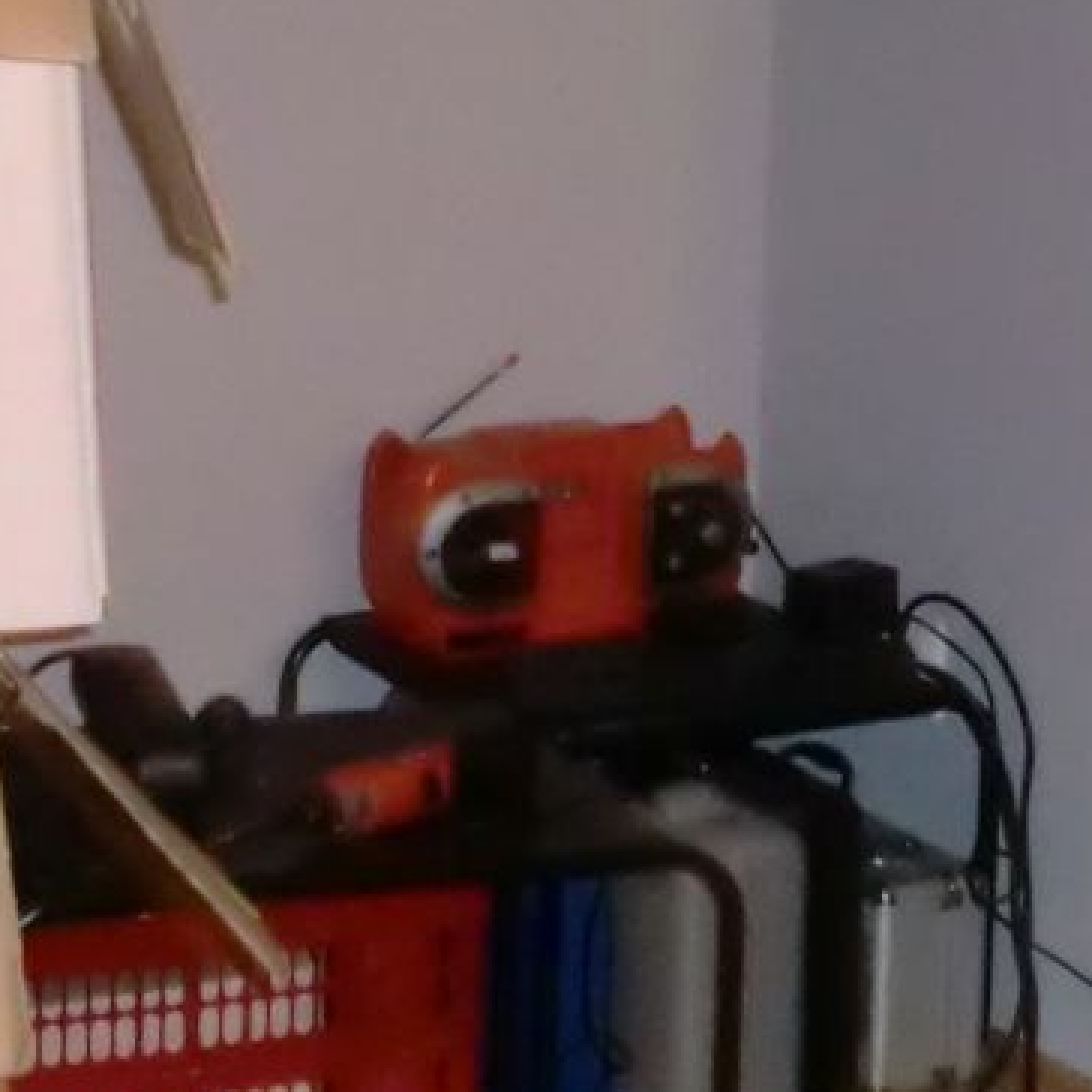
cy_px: -546
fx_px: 5818
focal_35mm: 163
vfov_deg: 10.4
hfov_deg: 10.7
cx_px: 306
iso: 640
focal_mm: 6.3
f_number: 3.1
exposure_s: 1/8
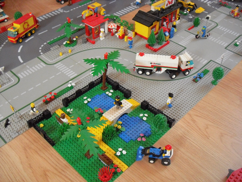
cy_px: 91
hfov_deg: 49.0
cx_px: 121
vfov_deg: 37.7
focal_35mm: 38
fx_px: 266
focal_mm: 6.2
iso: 800
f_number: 2.8
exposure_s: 1/40
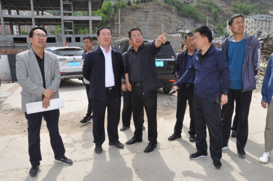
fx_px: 204
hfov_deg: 67.5
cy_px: 90
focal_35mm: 27
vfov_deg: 47.8
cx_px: 136
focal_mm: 18
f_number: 16
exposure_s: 1/200
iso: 640
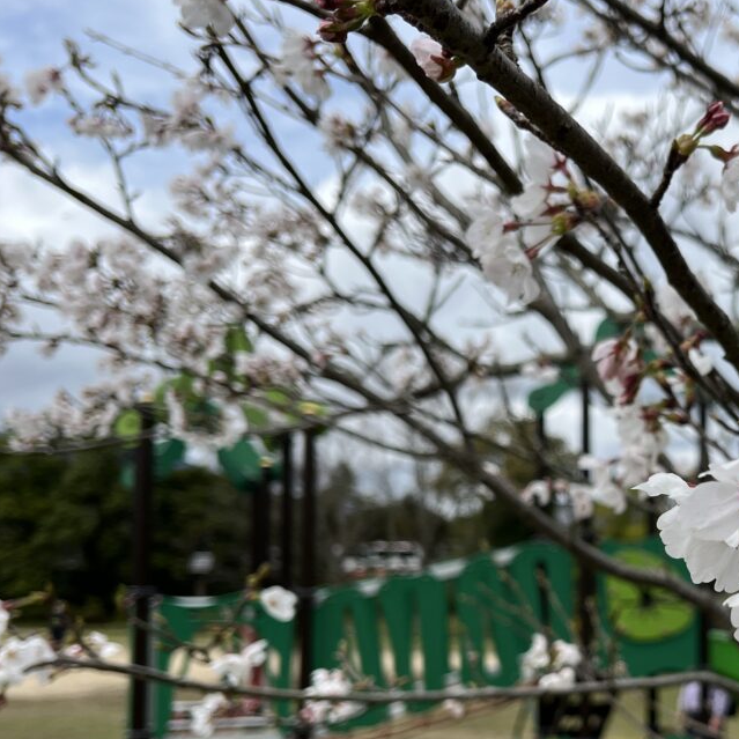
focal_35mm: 46
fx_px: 1111
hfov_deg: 34.5
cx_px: 681
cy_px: 526
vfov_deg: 36.2
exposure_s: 1/3311
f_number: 1.6
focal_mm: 5.1
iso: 50
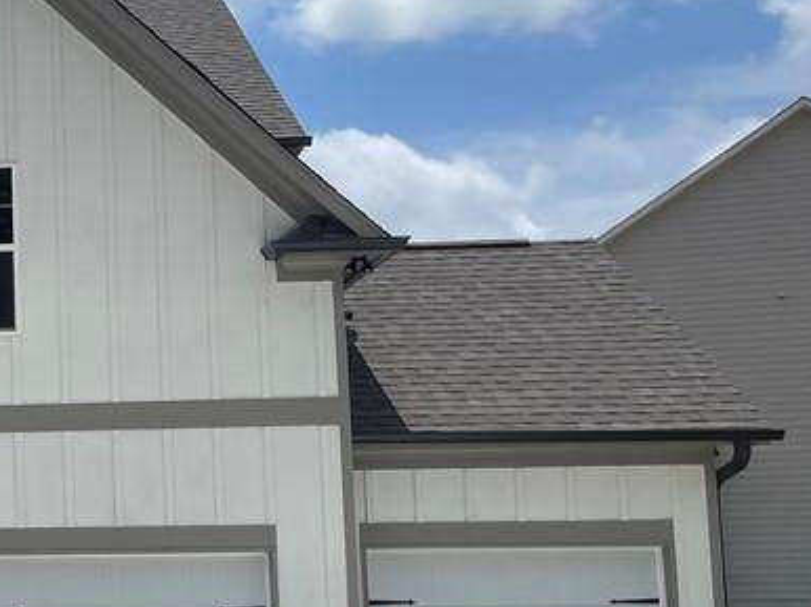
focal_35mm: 69
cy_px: 431
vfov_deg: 21.2
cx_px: -242
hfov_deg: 24.6
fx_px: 1616
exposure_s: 1/7937
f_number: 1.6
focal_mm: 5.1
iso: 32
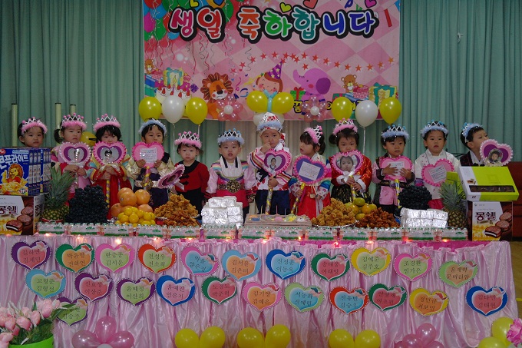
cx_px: 261
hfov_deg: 50.7
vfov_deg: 35.0
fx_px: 551
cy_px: 174
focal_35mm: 38
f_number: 4
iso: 400
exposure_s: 1/40
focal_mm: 25
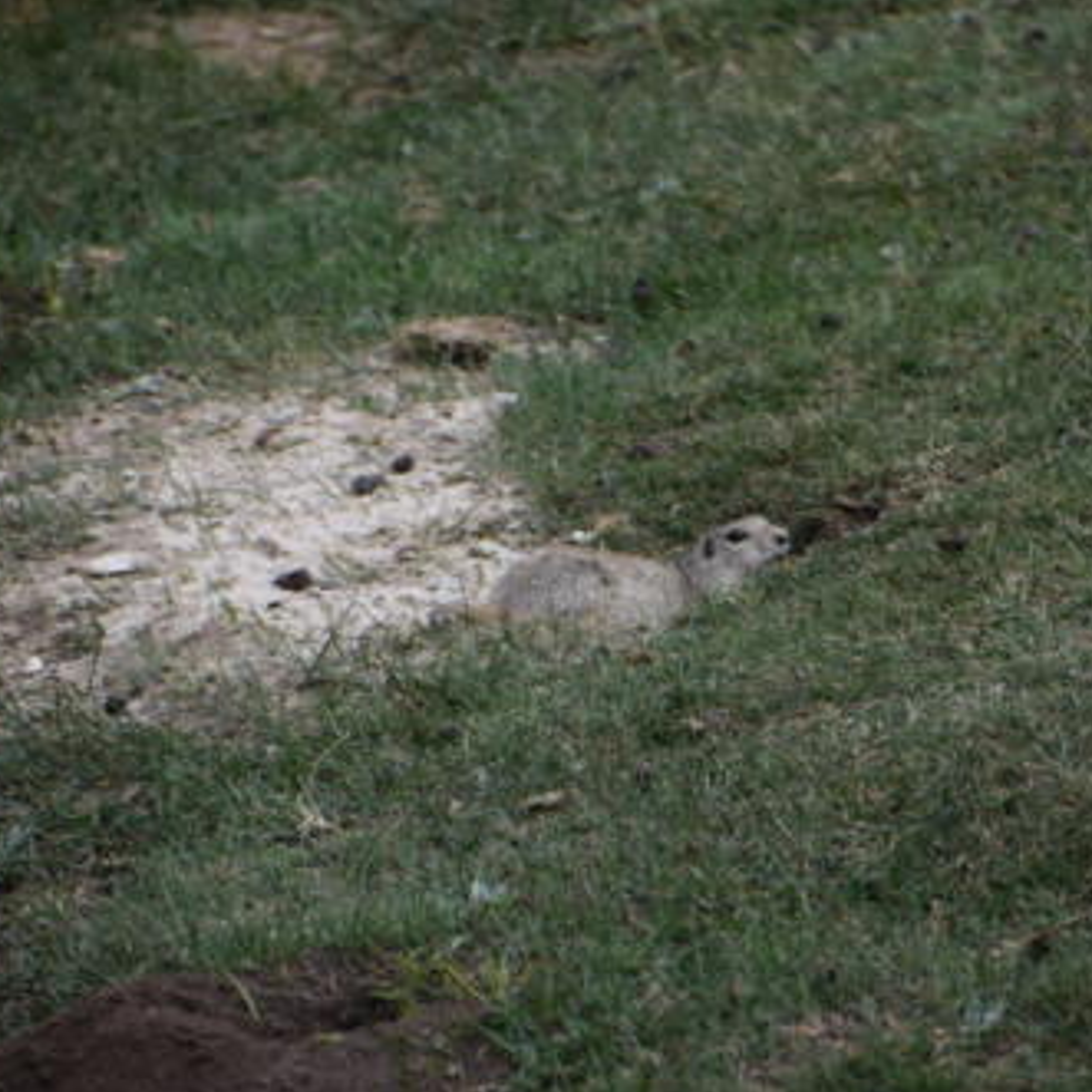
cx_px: 564
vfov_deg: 3.4
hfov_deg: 3.4
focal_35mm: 520
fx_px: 18559
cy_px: 546
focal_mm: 270
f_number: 6.3
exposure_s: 1/500
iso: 220
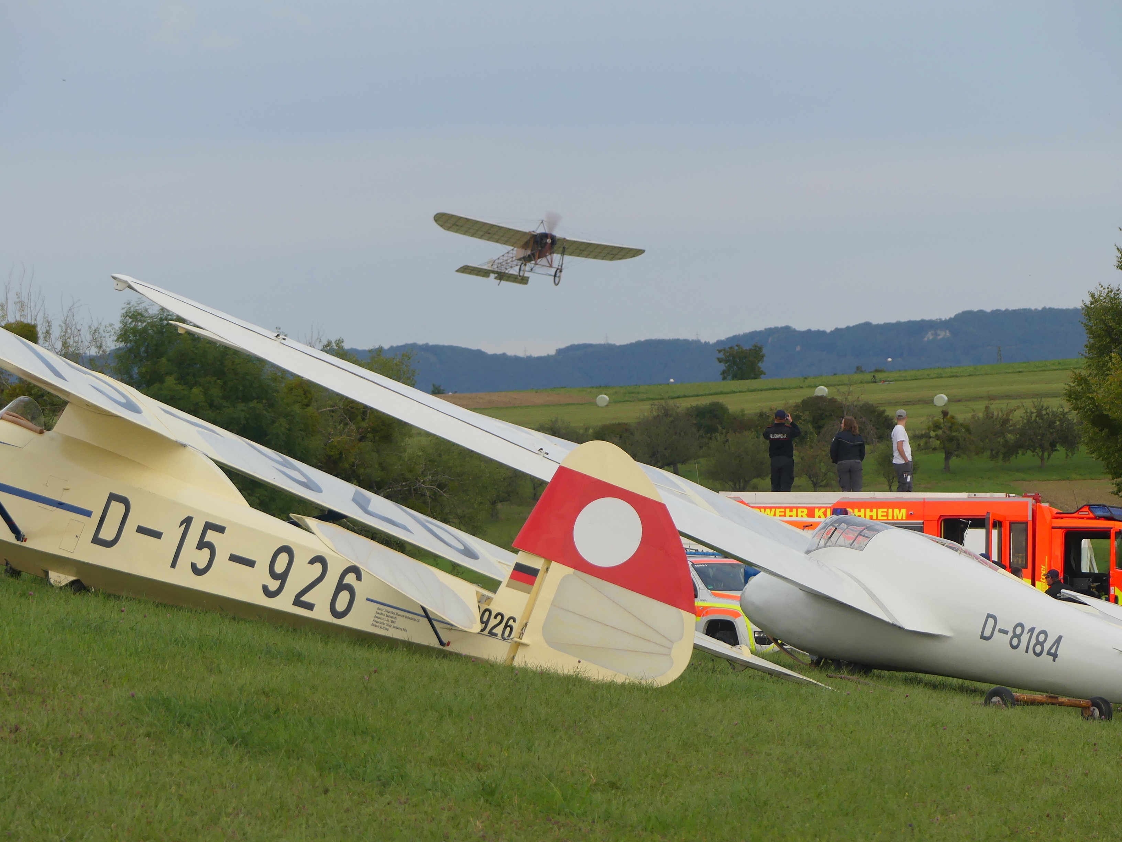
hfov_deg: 10.3
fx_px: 6223
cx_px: 561
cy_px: 421
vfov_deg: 7.7
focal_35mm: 192
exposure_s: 1/160
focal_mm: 34.5
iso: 100
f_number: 3.2
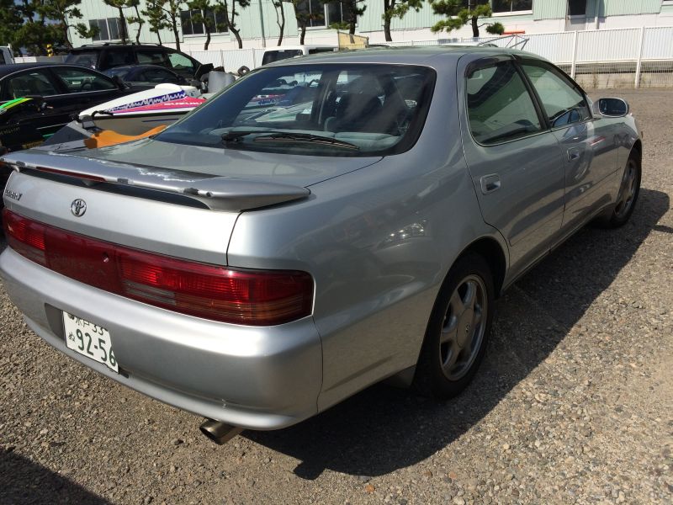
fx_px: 564
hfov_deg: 61.7
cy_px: 252
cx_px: 336
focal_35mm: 29
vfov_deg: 48.2
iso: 32
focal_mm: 4.15
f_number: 2.2
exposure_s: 1/4566
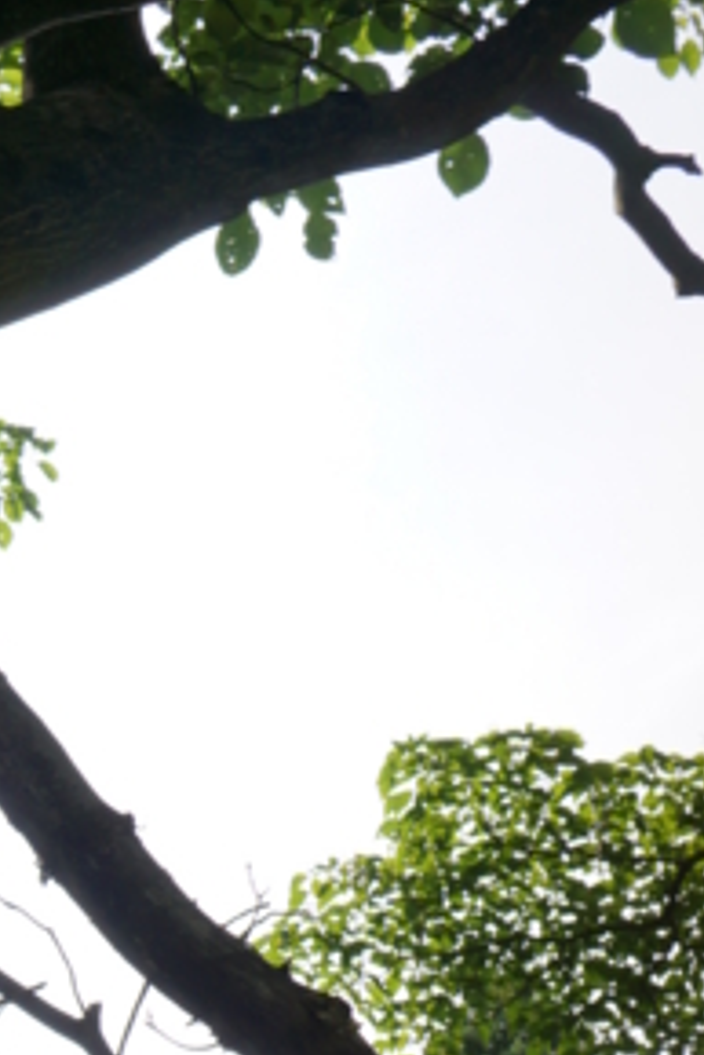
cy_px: 1274
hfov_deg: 15.5
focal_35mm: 83
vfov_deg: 22.5
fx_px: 2432
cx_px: -264
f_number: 7.1
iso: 100
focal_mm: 20
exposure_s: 1/200
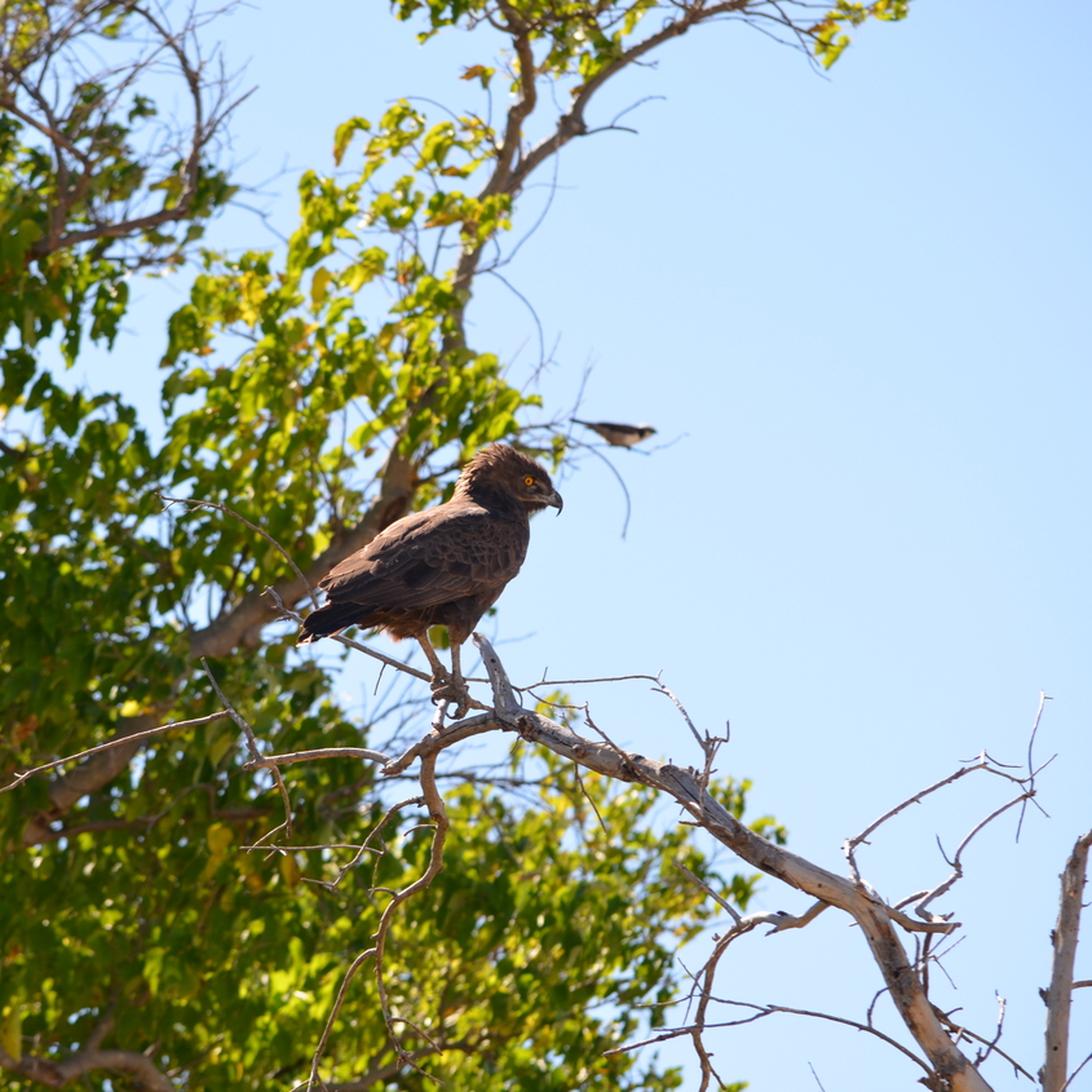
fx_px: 12385
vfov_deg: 5.0
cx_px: 465
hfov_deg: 5.0
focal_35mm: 347
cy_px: 547
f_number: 6.3
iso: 200
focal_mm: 180
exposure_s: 1/640
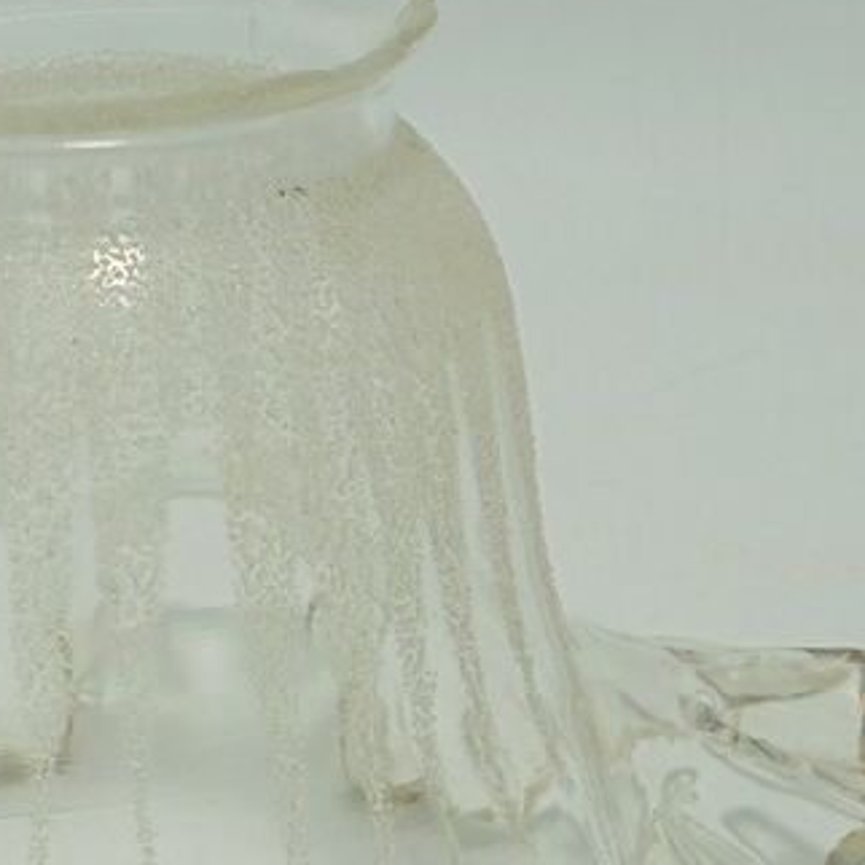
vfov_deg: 18.4
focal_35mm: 94
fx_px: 2657
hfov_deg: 18.2
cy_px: 655
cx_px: 98
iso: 100
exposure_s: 1/100
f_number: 4.2
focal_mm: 6.9
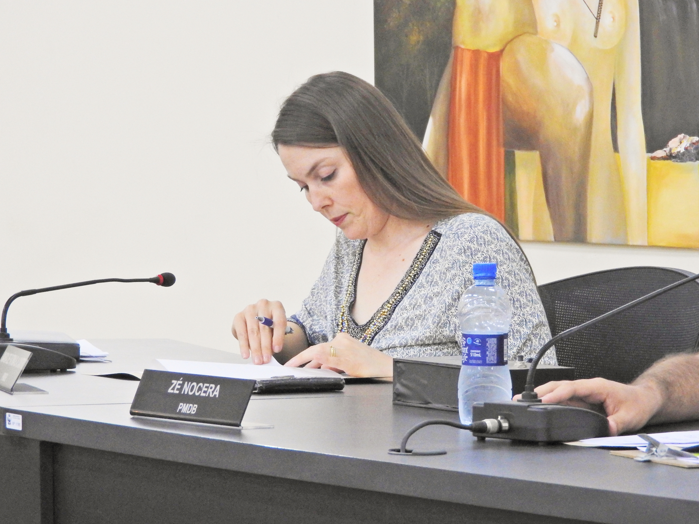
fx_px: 4261
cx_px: 372
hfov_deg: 9.4
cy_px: 281
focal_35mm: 211
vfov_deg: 7.0
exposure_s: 1/15
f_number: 5.3
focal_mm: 32.2
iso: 800
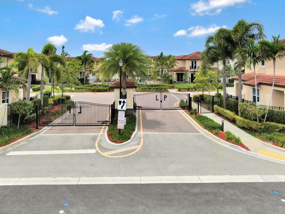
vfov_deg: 56.8
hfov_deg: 71.6
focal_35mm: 24
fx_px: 198
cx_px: 142
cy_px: 107
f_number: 2.8
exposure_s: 1/4000
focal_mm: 4.39
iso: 100
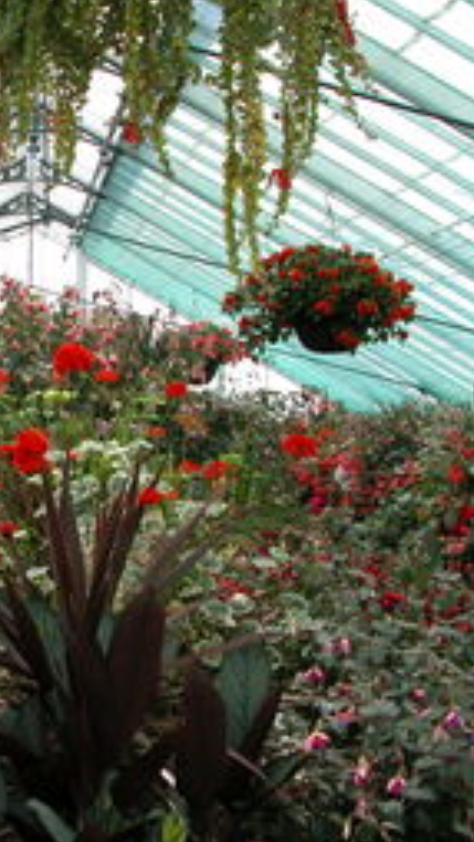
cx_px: 7
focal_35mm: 60
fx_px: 1340
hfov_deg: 19.5
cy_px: 454
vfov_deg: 34.9
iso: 100
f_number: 5
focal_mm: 8.9
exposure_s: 1/162
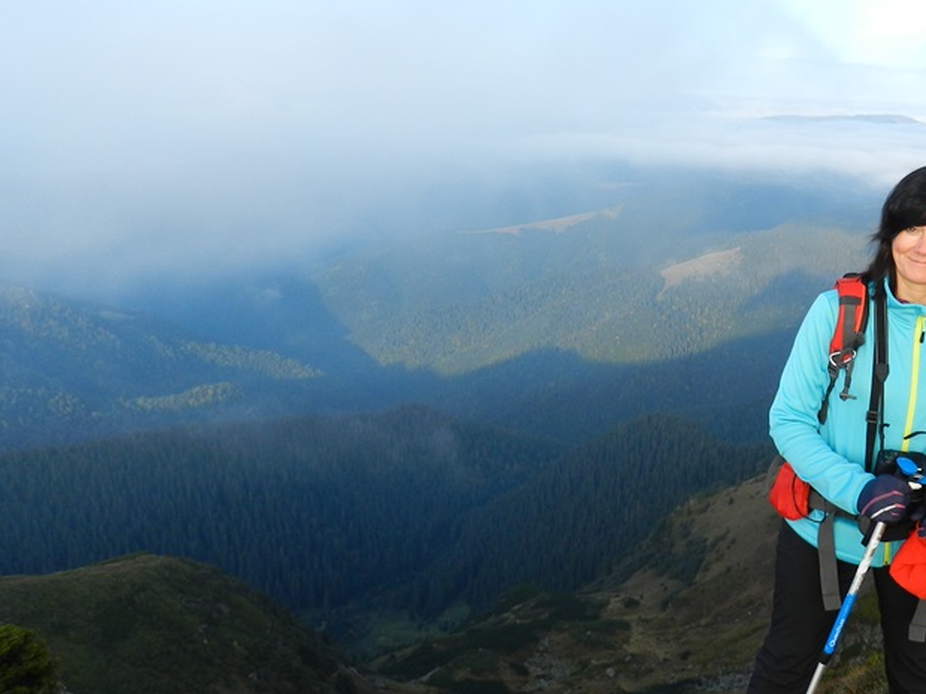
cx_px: 721
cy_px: 367
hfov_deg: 46.7
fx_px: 1017
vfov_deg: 37.7
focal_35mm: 38
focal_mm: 4
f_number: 3.4
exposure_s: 1/400
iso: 160
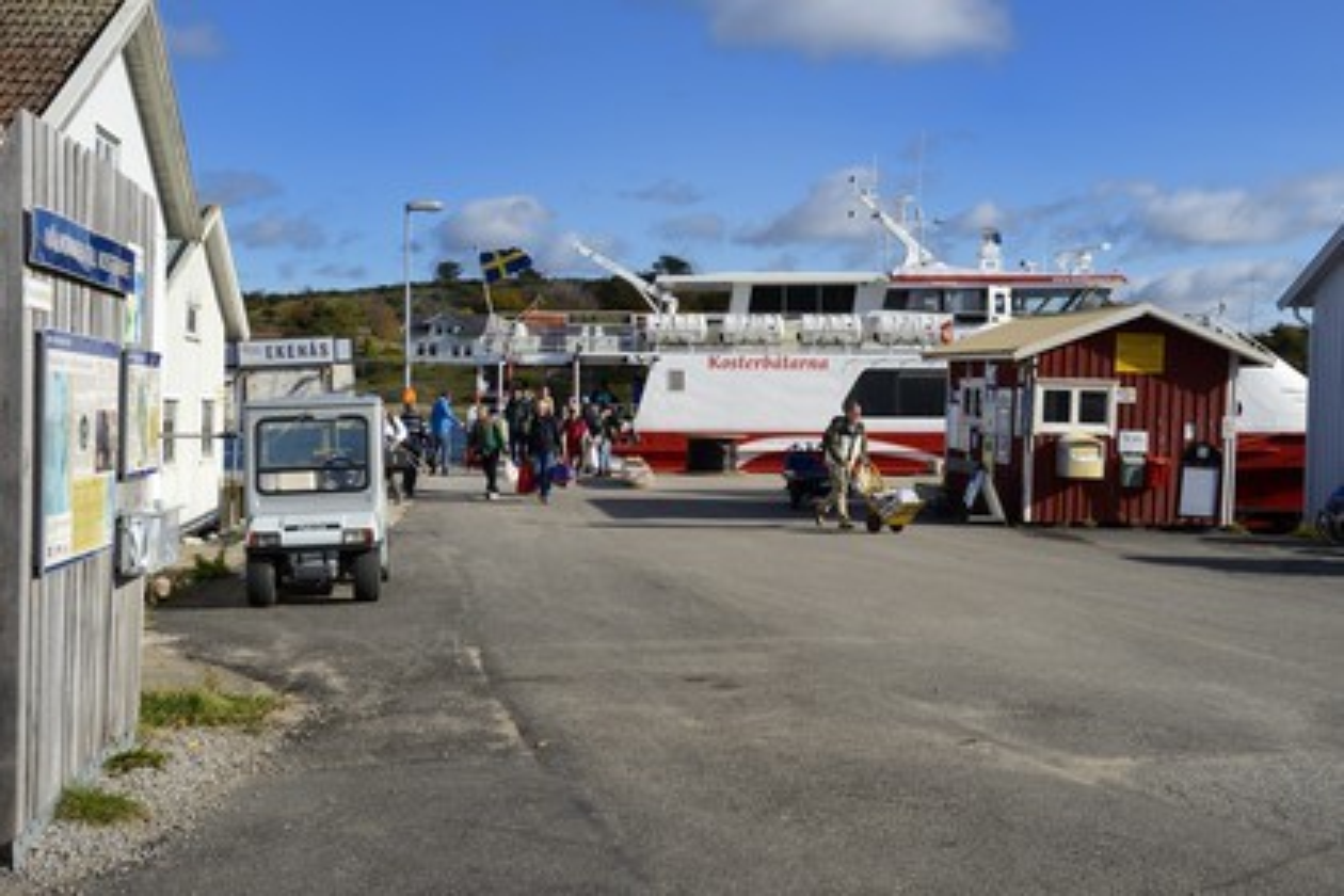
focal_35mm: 44
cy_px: 448
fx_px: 1643
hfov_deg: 44.5
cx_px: 672
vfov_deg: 30.5
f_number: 13
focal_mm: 44
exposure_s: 1/400
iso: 400
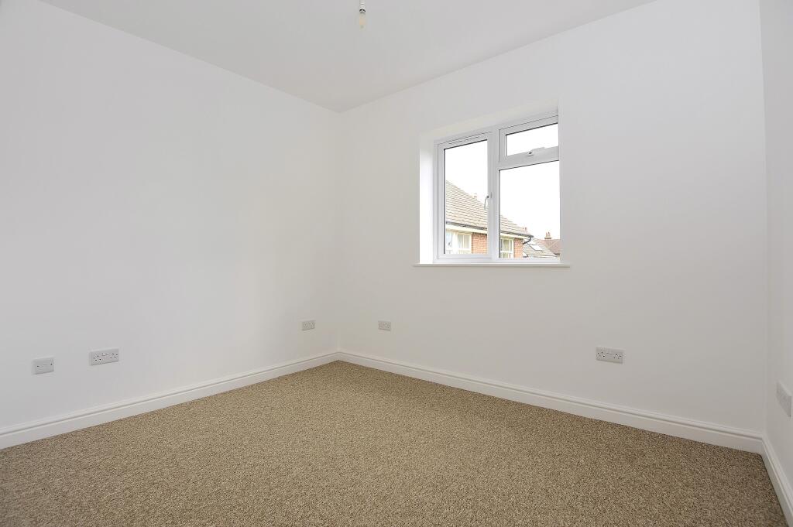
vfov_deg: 73.7
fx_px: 352
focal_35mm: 16
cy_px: 264
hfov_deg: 96.8
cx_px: 396
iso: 200
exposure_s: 1/60
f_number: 7.1
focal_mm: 16
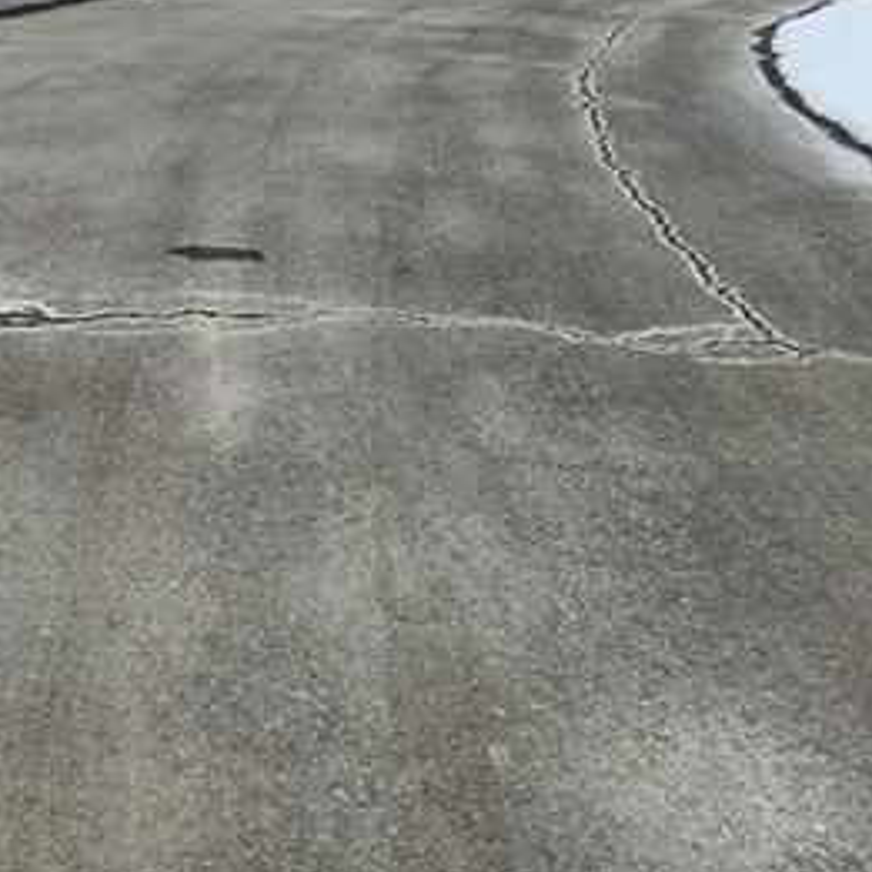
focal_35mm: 52
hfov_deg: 31.5
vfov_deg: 29.0
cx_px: 110
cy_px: -132
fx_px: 1482
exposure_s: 1/180
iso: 32
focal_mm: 5.4
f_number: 1.8
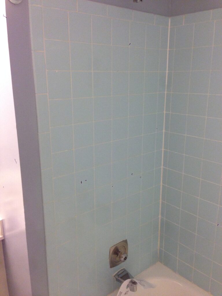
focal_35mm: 33
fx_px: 282
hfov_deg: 42.9
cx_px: 111
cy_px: 148
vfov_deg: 55.4
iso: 250
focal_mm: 4.12
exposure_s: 1/20
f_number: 2.4
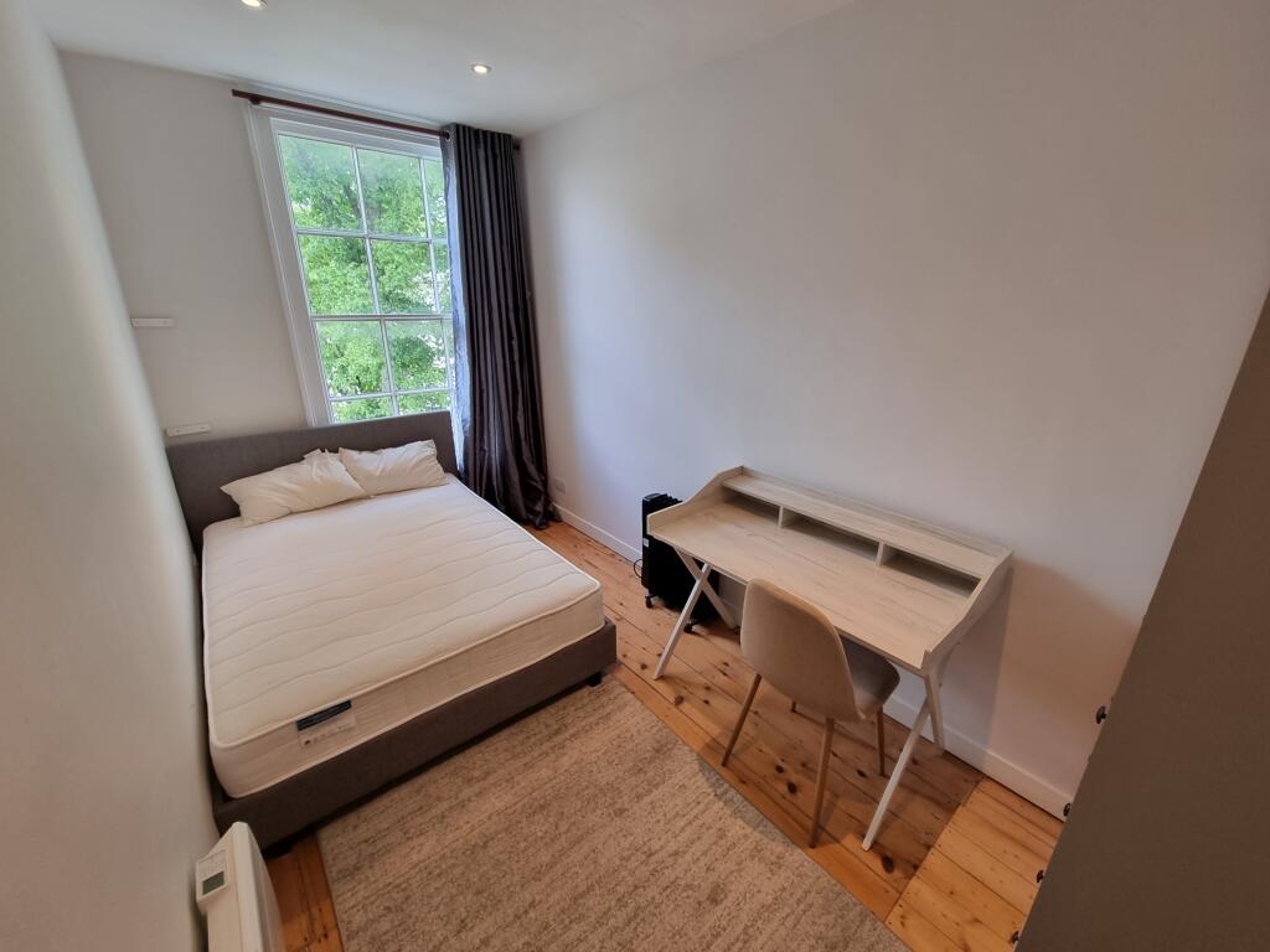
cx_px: 635
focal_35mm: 13
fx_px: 477
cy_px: 476
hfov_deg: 106.2
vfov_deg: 89.9
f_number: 2.2
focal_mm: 2.2
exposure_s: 1/50
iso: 80
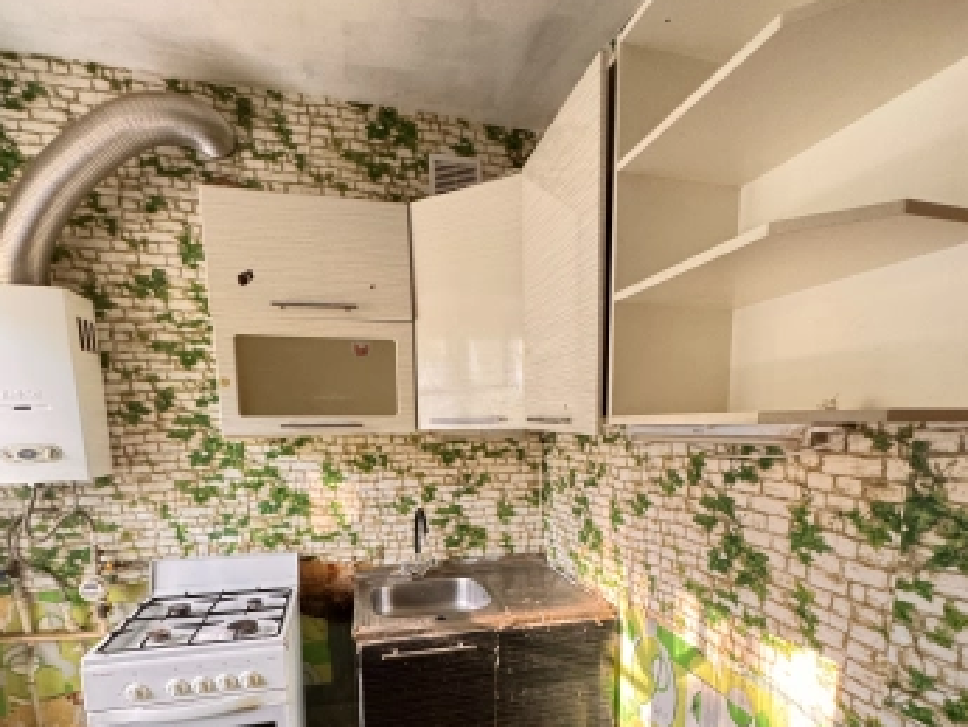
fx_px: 531
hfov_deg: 84.6
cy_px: 502
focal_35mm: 19
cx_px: 481
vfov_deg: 66.3
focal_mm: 2.22
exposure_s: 1/50
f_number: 2.2
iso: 640
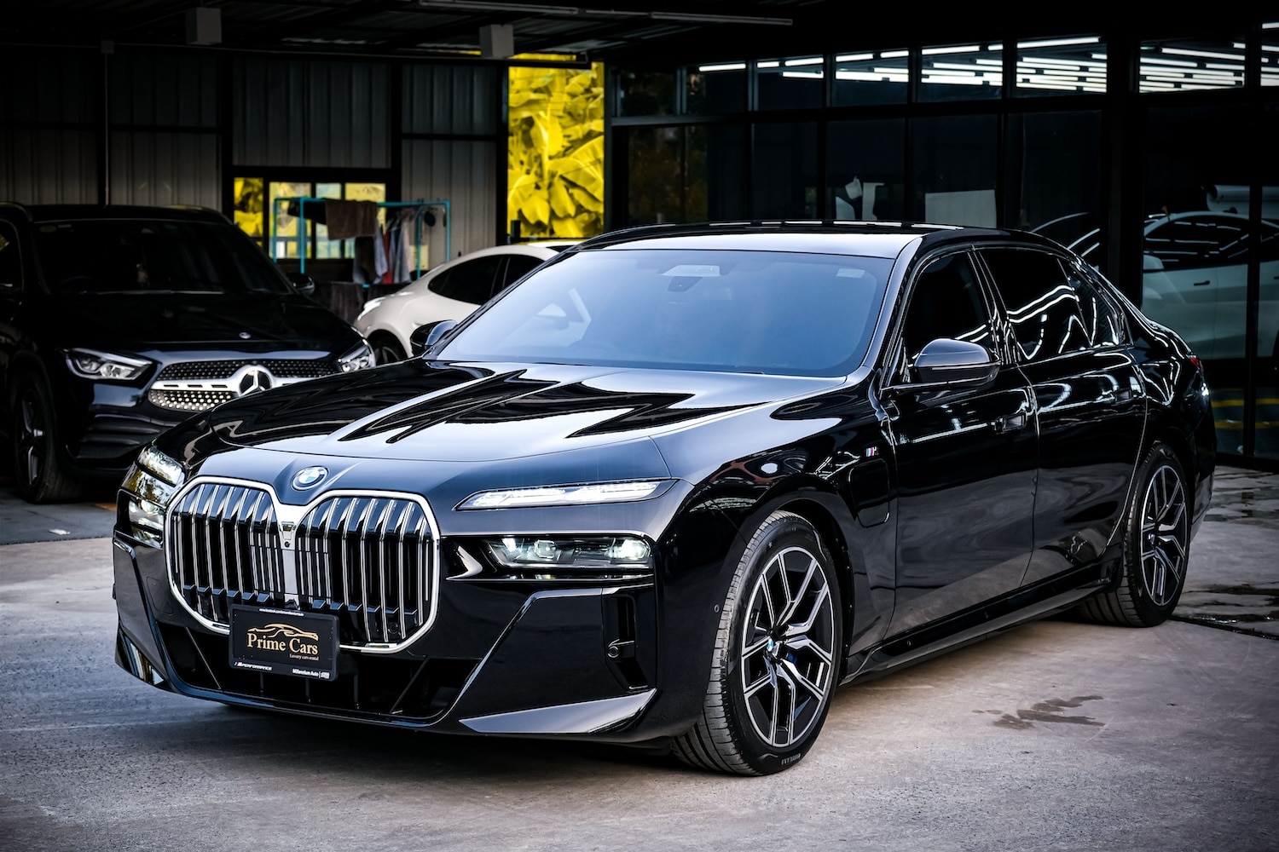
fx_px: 2380
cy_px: 426
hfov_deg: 30.1
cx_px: 640
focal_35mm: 67
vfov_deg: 20.3
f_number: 4
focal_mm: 44.4
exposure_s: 1/250
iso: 640
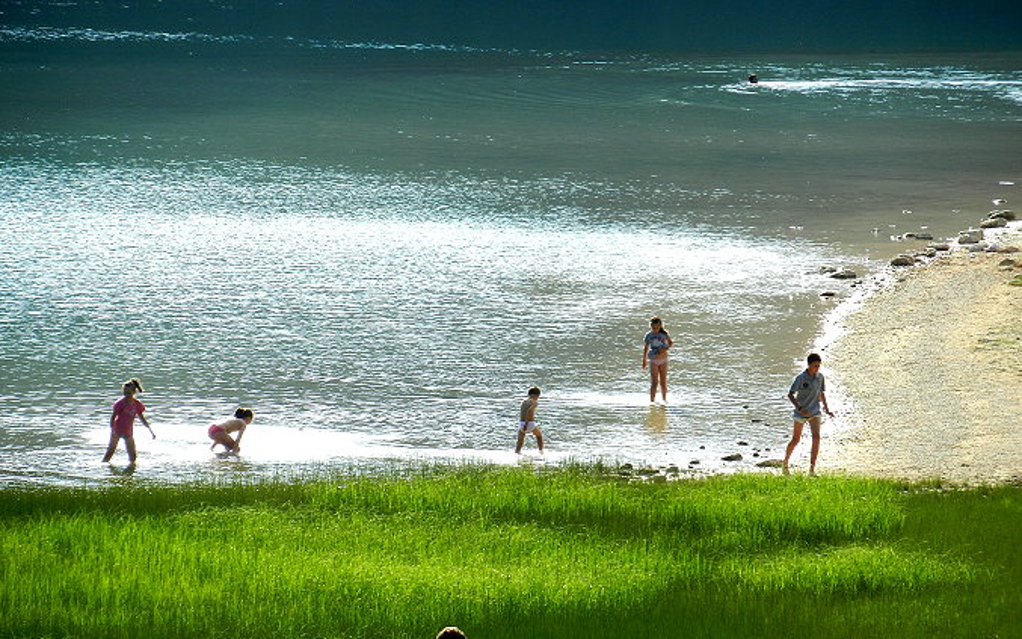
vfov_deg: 4.2
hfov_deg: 6.8
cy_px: 361
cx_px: 510
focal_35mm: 311
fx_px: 8662
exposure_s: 1/640
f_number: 5.3
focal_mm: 52.6
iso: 160
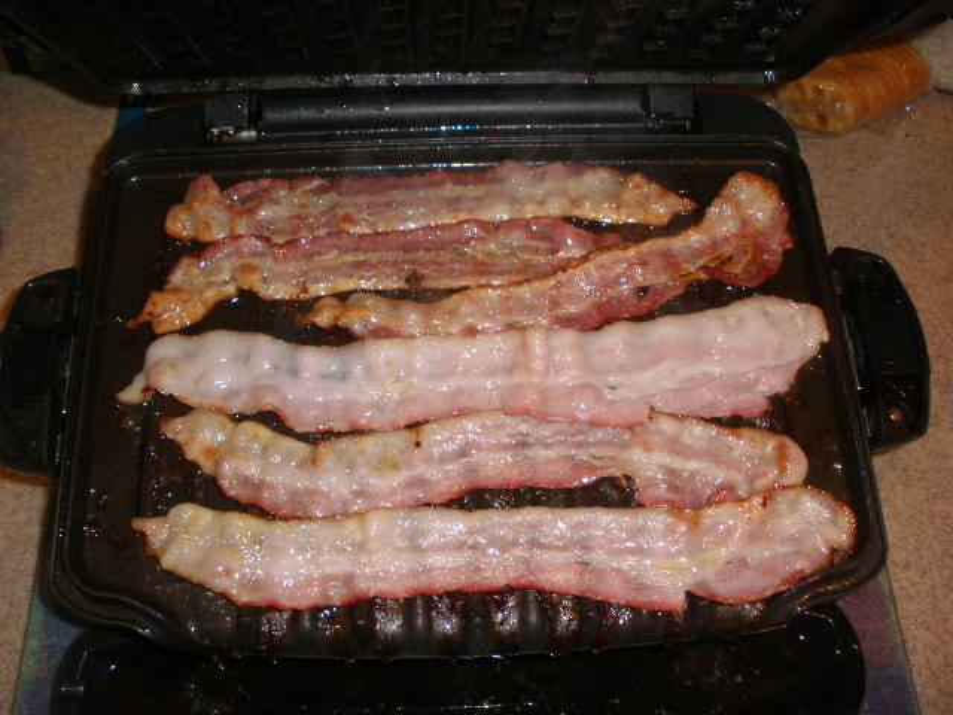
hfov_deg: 51.4
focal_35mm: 36
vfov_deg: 39.7
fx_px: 991
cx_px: 476
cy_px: 358
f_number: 3.5
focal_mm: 6.3
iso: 160
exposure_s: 1/30
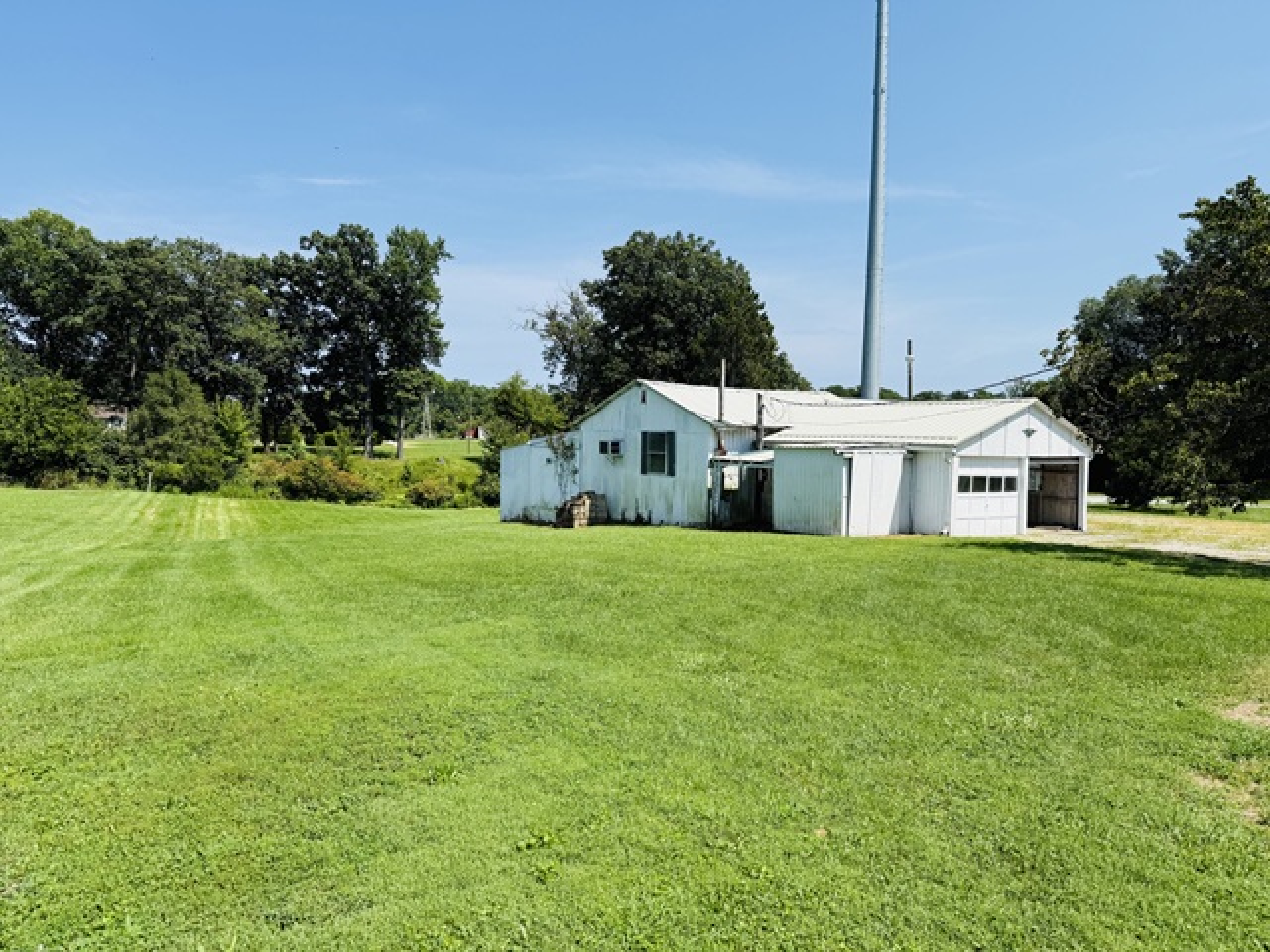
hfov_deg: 71.6
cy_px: 476
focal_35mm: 24
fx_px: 881
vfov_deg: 56.8
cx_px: 635
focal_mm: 6.76
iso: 80
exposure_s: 1/4975
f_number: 1.78
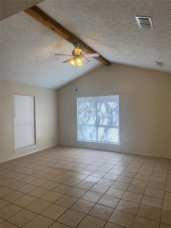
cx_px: 86
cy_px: 114
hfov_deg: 56.8
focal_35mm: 24
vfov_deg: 71.6
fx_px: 158
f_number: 1.78
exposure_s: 1/167
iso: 80
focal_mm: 6.76
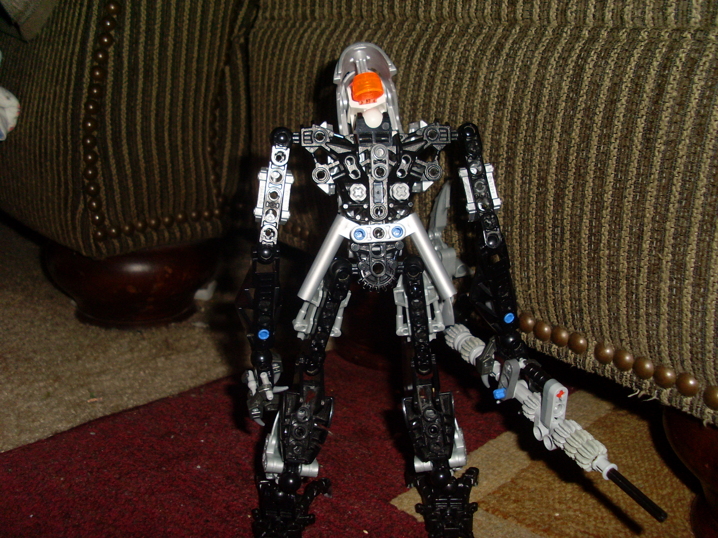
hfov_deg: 49.0
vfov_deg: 37.7
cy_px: 269
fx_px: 788
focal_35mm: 38
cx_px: 359
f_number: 7.7
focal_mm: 6.3
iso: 100
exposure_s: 1/45
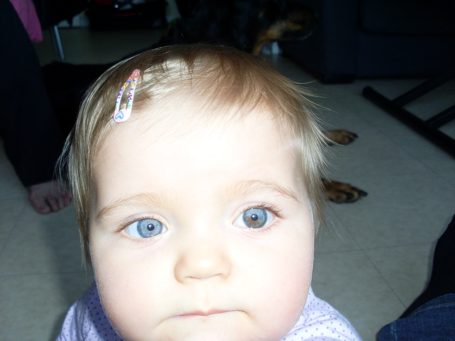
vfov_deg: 37.7
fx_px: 499
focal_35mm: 38
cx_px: 228
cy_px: 170
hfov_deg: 49.0
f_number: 3
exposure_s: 1/45
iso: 100
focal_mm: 6.3
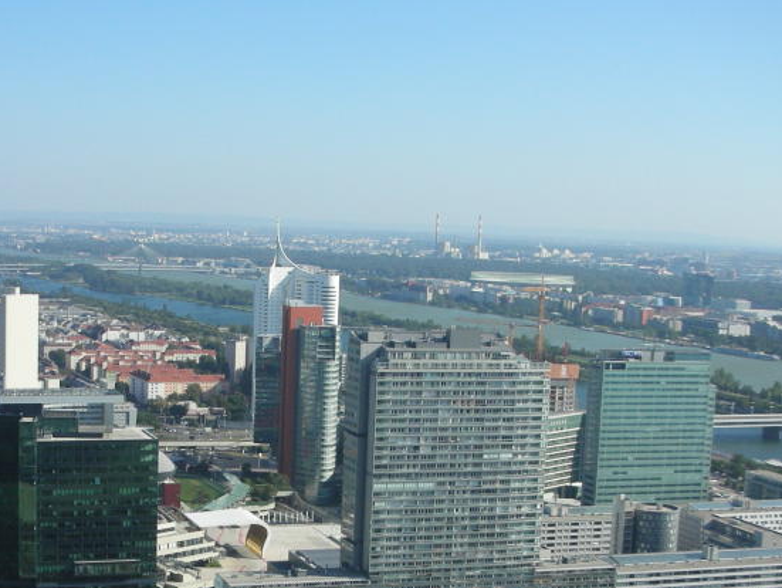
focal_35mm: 65
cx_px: 267
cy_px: 439
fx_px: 1469
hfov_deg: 29.6
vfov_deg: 22.4
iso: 50
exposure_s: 1/79.7
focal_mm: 5.8
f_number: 8.5
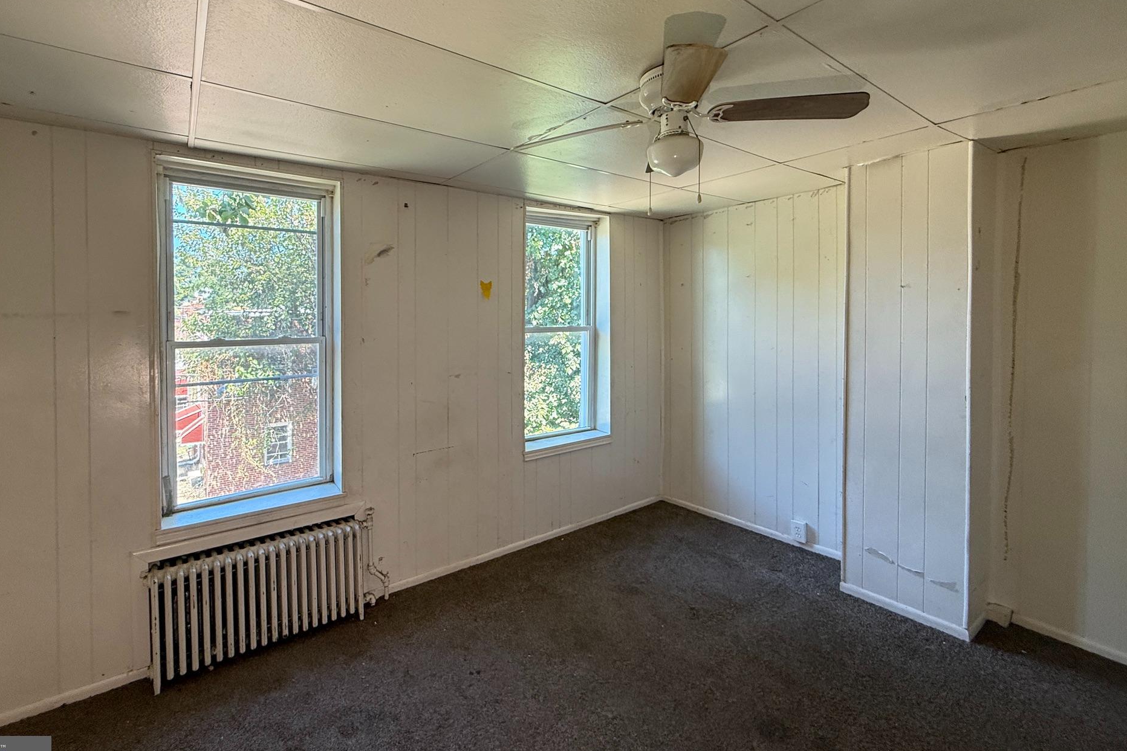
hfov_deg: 96.5
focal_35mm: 16
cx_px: 519
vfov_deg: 73.3
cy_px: 321
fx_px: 501
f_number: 2.2
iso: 160
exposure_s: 1/99
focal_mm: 2.22
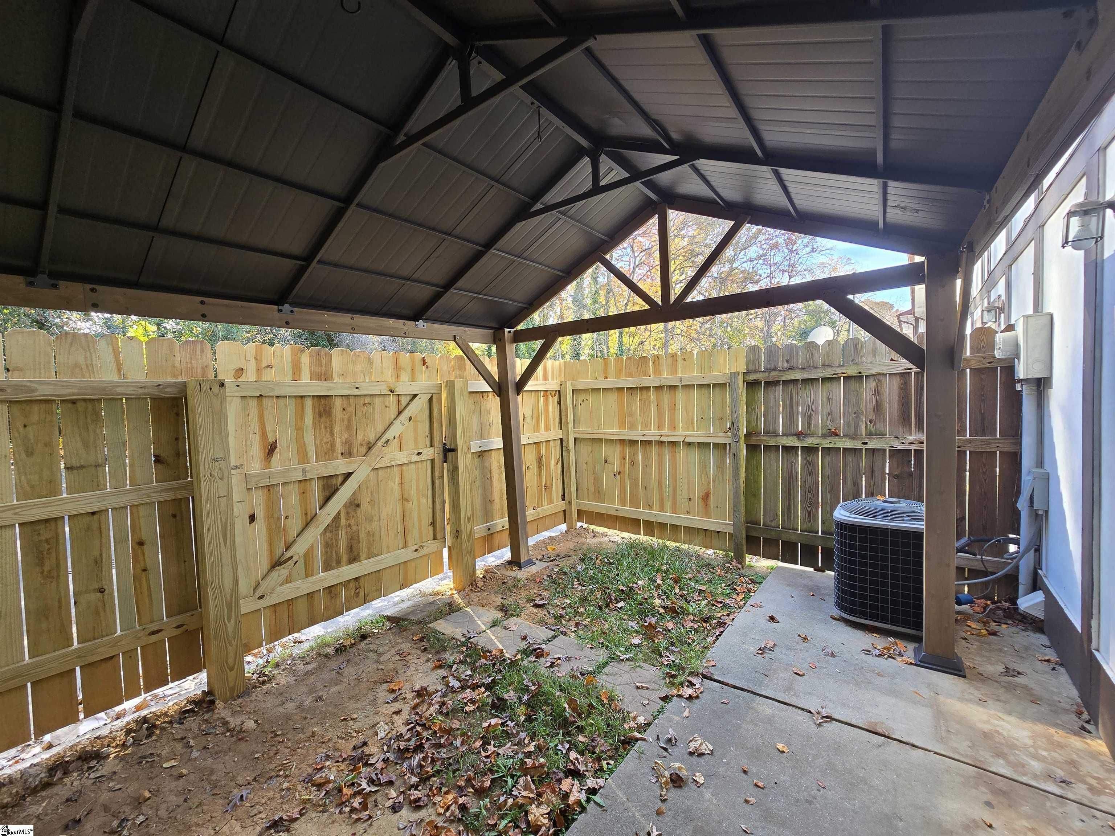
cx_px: 558
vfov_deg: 89.9
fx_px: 419
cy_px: 418
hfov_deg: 106.2
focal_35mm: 13
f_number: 2.2
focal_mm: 2.2
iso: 64
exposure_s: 1/60
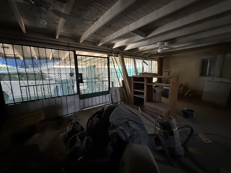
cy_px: 86
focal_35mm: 14
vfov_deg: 85.7
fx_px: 93
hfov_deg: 102.1
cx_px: 116
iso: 1600
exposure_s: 1/59
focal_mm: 2.22
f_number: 2.2
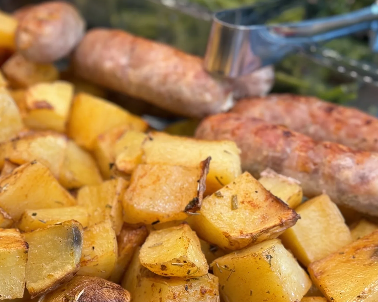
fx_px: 929
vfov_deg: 18.4
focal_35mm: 83
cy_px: 235
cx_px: 98
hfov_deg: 22.8
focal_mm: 6.86
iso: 64
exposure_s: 1/100
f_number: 1.78
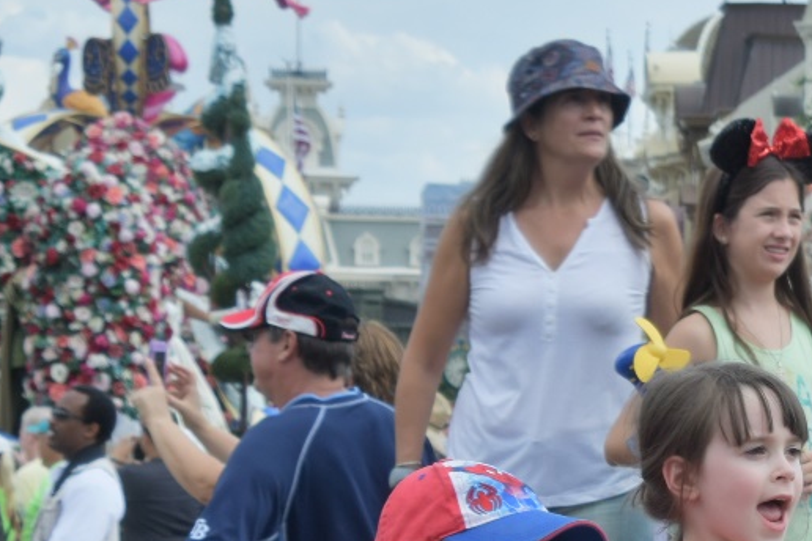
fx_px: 5661
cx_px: 782
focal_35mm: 251
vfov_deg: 5.4
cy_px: 742
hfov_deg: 8.2
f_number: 5.6
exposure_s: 1/500
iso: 200
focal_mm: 30
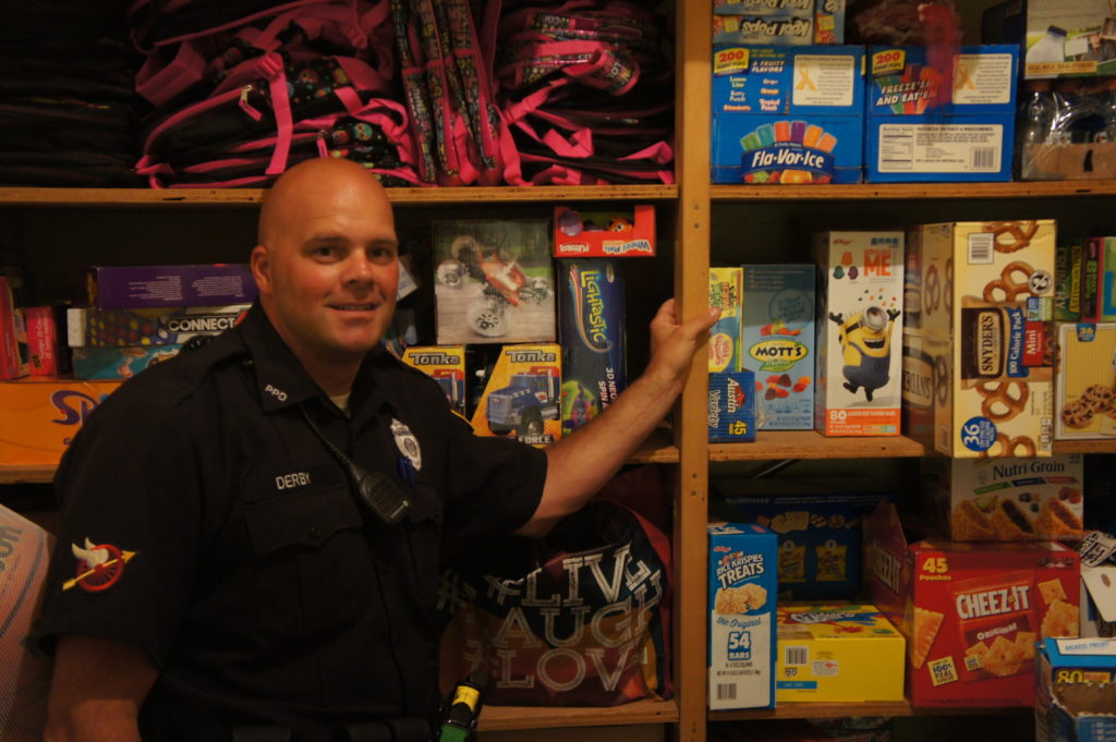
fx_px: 1394
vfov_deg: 29.8
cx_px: 558
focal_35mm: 45
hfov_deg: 43.6
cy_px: 371
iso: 1600
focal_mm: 30
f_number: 4.5
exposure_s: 1/15
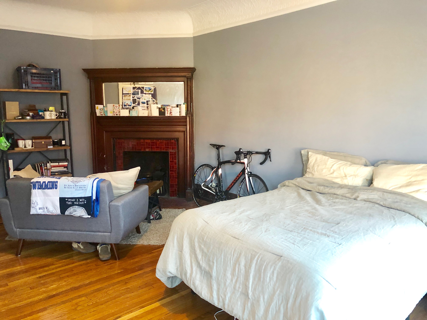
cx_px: 214
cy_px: 160
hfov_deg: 63.4
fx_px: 345
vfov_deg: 49.7
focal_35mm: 28
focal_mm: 3.99
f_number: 1.8
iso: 100
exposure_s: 1/12
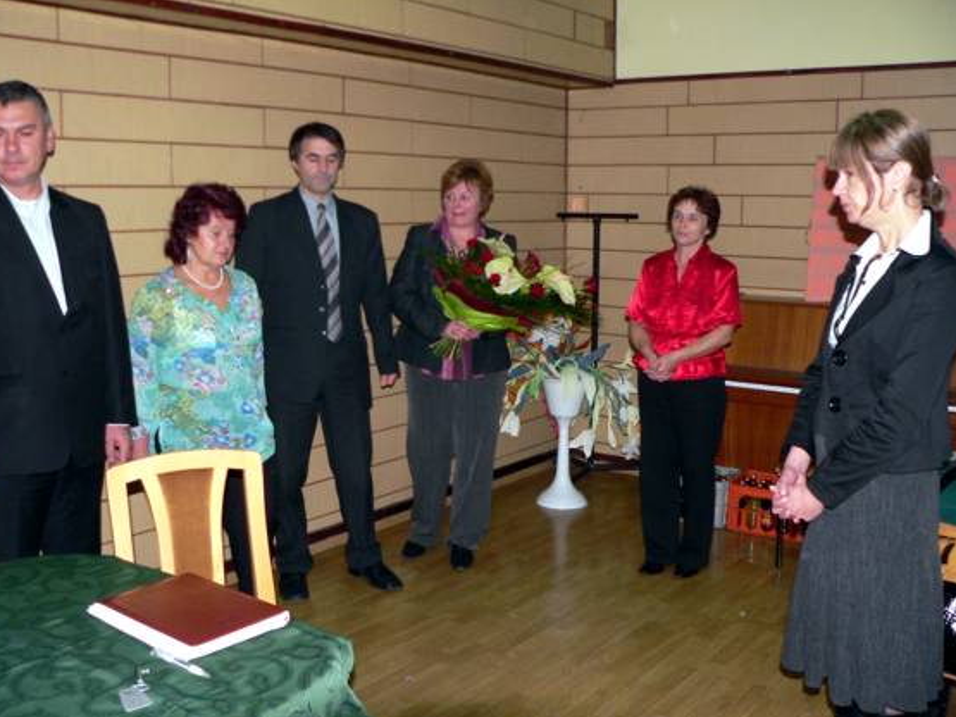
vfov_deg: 38.7
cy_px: 353
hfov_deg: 50.1
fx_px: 1022
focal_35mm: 37
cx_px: 472
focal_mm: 6
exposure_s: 1/60
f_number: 2.8
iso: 200
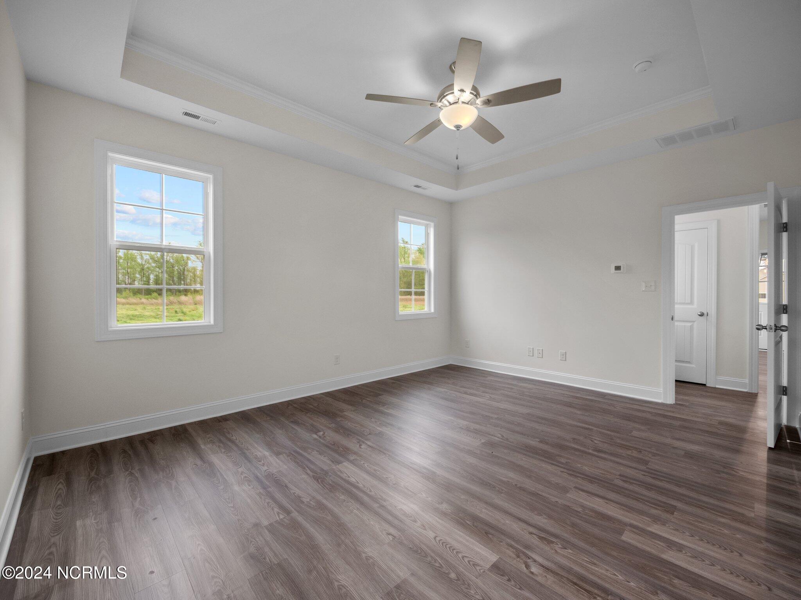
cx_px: 400
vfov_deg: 85.7
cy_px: 300
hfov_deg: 102.1
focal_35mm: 14
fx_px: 324
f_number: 4
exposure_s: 1/60
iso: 400
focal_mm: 7
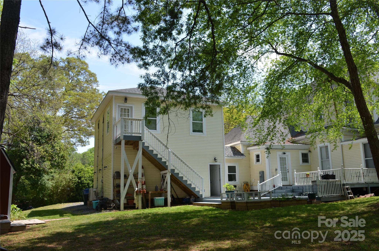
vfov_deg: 43.4
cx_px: 190
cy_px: 126
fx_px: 315
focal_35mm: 30
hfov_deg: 62.0
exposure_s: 1/250
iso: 160
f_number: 8
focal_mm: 20
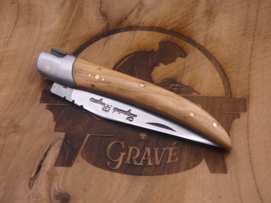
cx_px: 136
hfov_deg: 31.7
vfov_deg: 24.0
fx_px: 478
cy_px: 102
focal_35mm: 61
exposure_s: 1/80
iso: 200
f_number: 4.1
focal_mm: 10.8
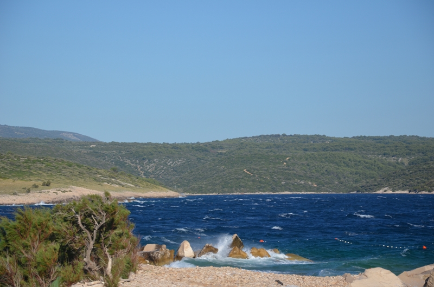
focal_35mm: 158
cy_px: 144
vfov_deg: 8.7
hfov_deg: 13.1
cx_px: 217
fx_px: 1895
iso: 140
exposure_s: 1/250
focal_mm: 105
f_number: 8
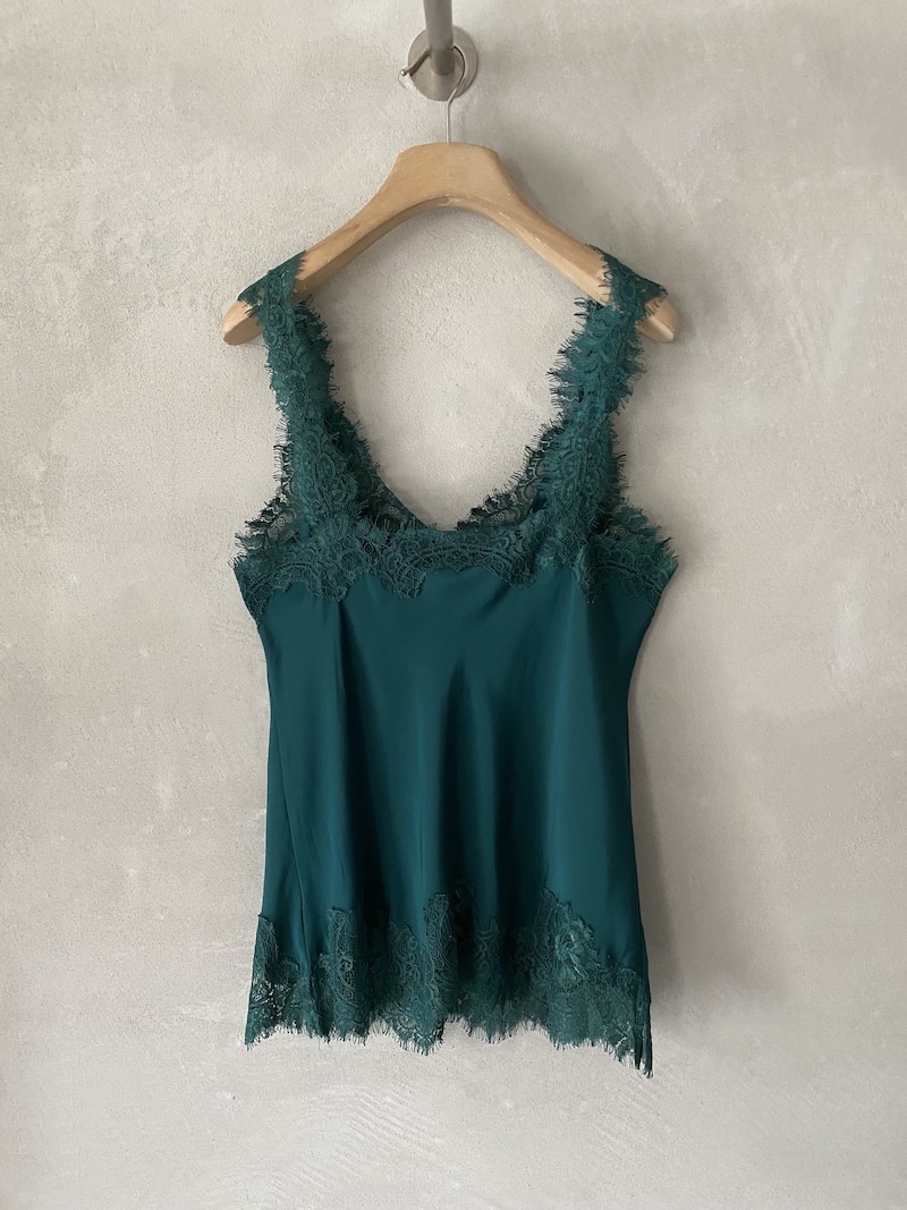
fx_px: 909
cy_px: 605
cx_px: 454
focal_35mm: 26
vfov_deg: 67.3
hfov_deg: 53.1
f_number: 1.8
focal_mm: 4.25
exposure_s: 1/50
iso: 320
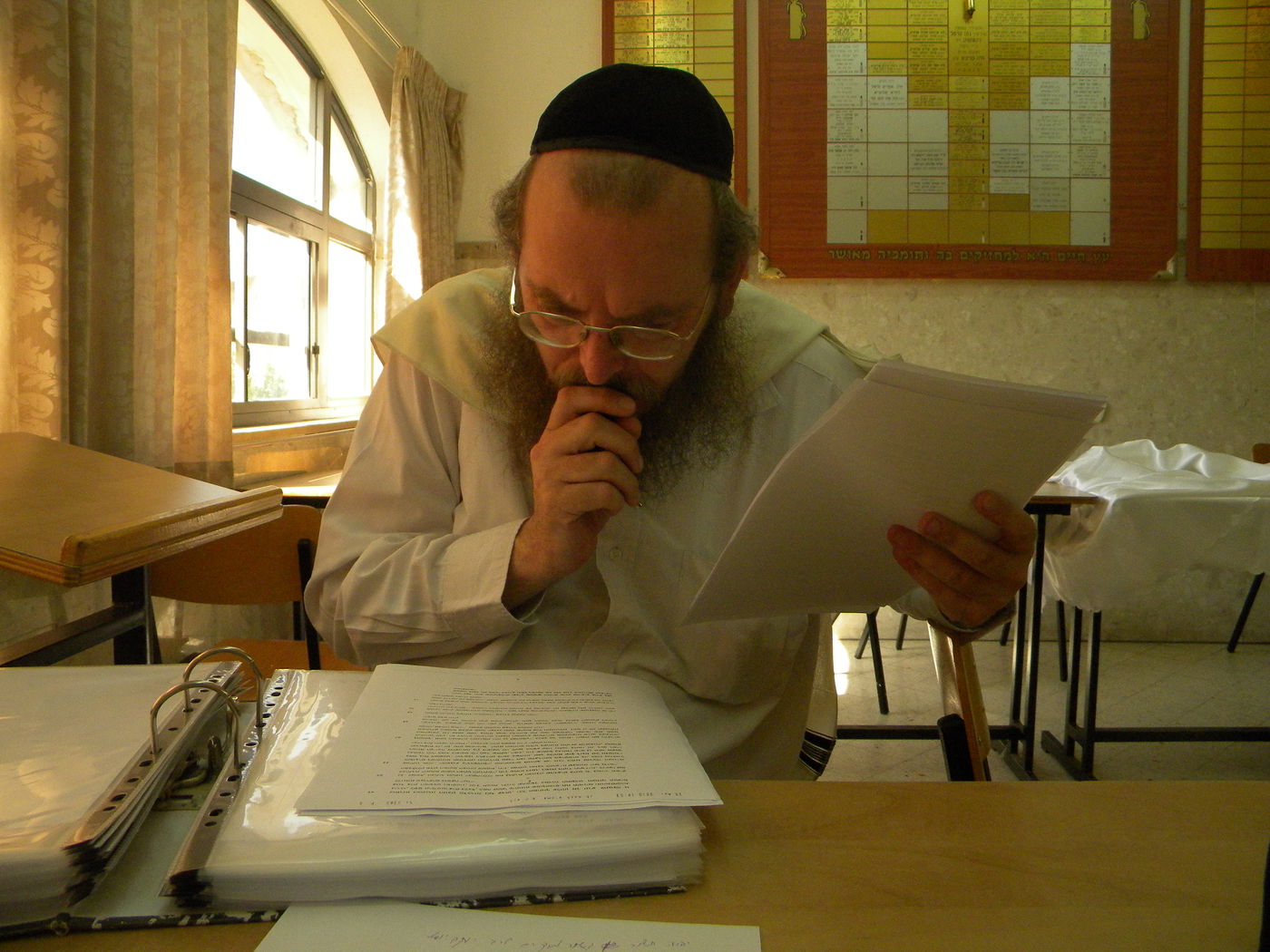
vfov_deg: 49.7
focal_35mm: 28
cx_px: 635
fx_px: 1027
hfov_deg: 63.4
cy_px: 476
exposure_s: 1/500
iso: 390
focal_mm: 5
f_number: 3.5
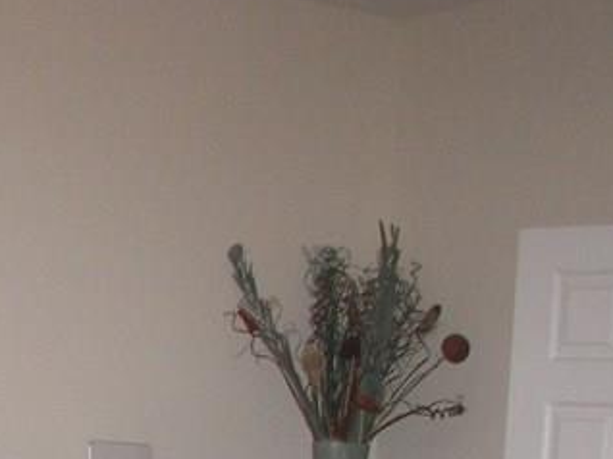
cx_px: -71
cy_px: 679
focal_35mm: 116
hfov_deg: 16.4
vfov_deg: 12.2
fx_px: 2053
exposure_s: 1/30
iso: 100
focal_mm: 6
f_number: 2.8
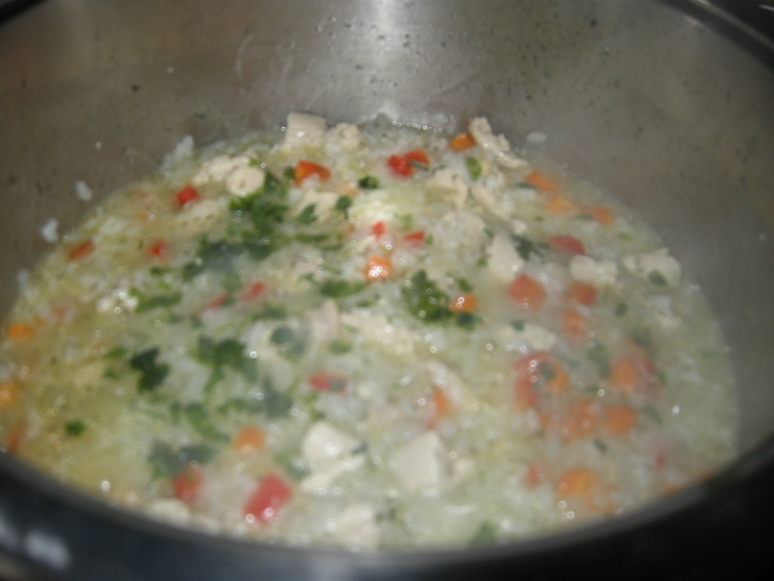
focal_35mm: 35
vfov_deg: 40.7
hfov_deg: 52.6
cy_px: 290
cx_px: 387
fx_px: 783
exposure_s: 1/60
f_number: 2.7
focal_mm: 7.5
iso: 64
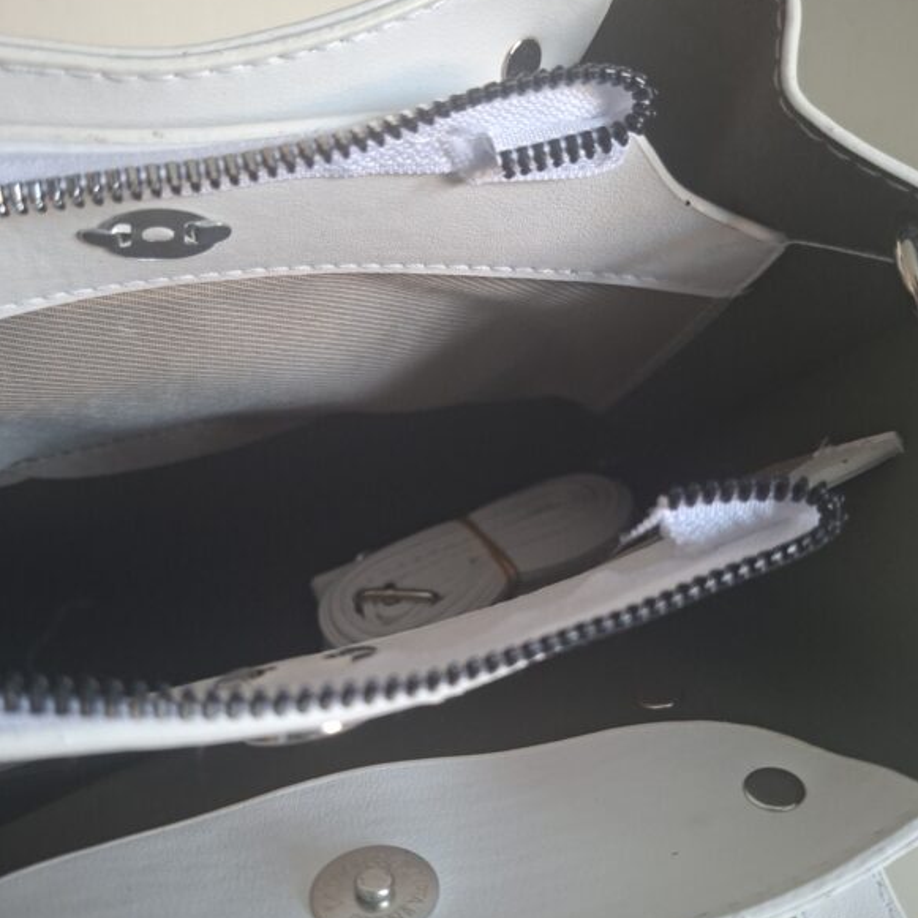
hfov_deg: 57.3
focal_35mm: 28
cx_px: 460
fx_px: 840
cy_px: 482
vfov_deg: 57.3
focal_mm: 5.54
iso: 320
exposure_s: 1/40
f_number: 1.8
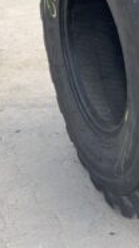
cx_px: 175
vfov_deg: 31.1
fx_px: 433
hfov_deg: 17.3
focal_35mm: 66
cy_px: 49
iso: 25
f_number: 1.8
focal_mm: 4.25
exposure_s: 1/355
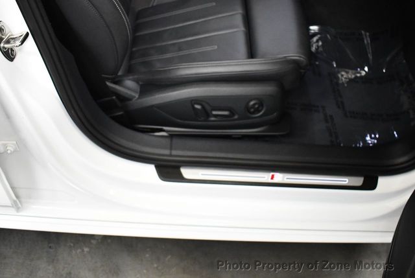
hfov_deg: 53.1
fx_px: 416
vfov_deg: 37.0
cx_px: 208
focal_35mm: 36
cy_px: 139
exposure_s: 1/125
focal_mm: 18
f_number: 3.5
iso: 2500
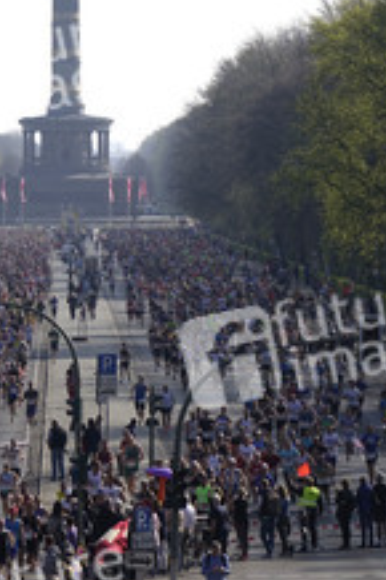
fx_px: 5444
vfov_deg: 6.1
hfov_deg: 4.1
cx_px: 75
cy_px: 213
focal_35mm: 338
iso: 100
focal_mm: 67.6
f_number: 5
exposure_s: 1/800
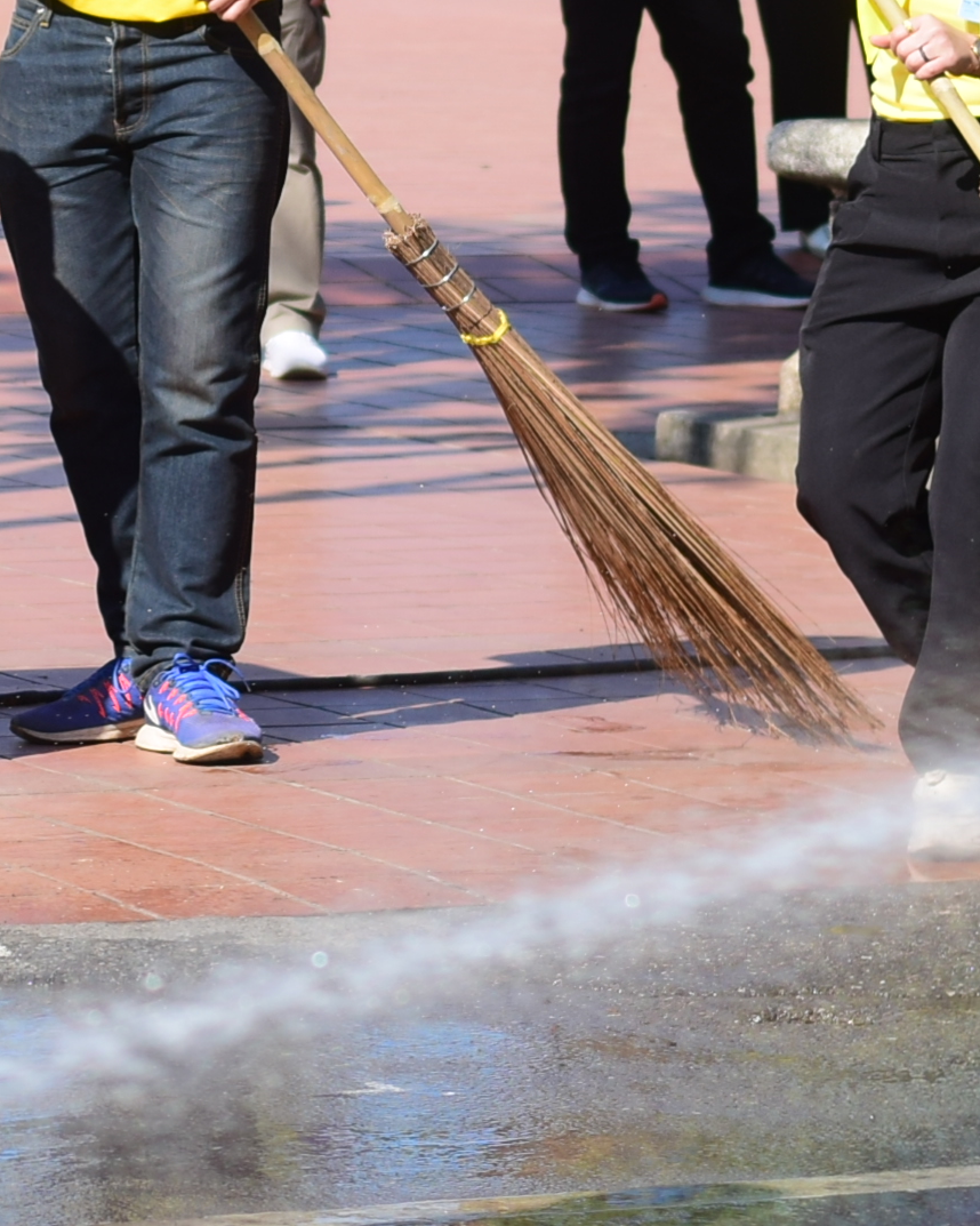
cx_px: -142
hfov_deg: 5.2
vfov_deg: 6.5
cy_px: 178
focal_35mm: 295
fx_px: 10698
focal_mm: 50
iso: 100
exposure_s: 1/1250
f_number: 3.5
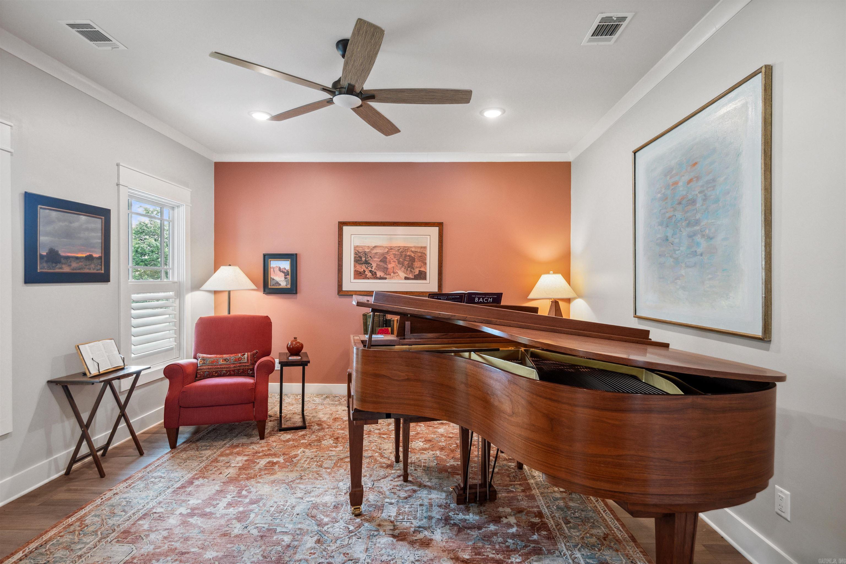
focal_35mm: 17
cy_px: 282
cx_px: 423
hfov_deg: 93.3
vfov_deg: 70.4
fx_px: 399
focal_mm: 17
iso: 1600
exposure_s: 1/80
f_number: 5.6
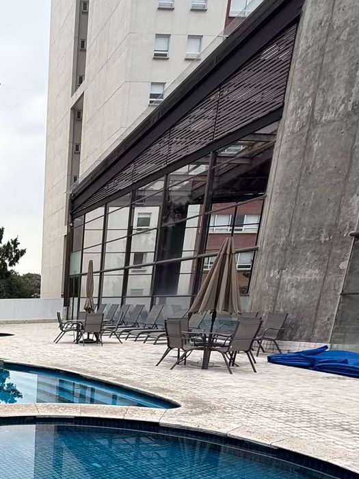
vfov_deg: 49.5
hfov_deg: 37.0
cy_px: 445
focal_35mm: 32
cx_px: -38
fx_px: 442
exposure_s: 1/113
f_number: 2.2
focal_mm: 2.22
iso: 64
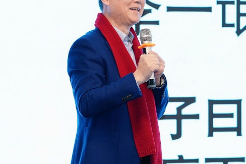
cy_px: 65
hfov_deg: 6.8
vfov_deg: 4.6
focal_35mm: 301
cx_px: 162
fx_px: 2056
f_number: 3.5
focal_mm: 151
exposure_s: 1/160
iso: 640
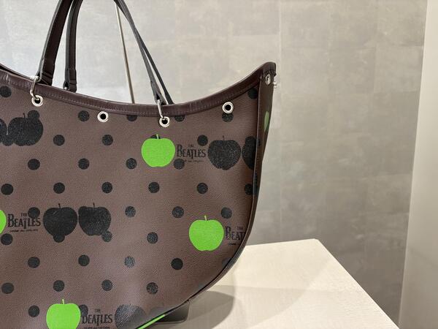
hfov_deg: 67.3
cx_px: 219
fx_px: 329
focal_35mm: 26
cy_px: 164
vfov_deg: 53.1
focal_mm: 5.96
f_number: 1.6
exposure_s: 1/80
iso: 125
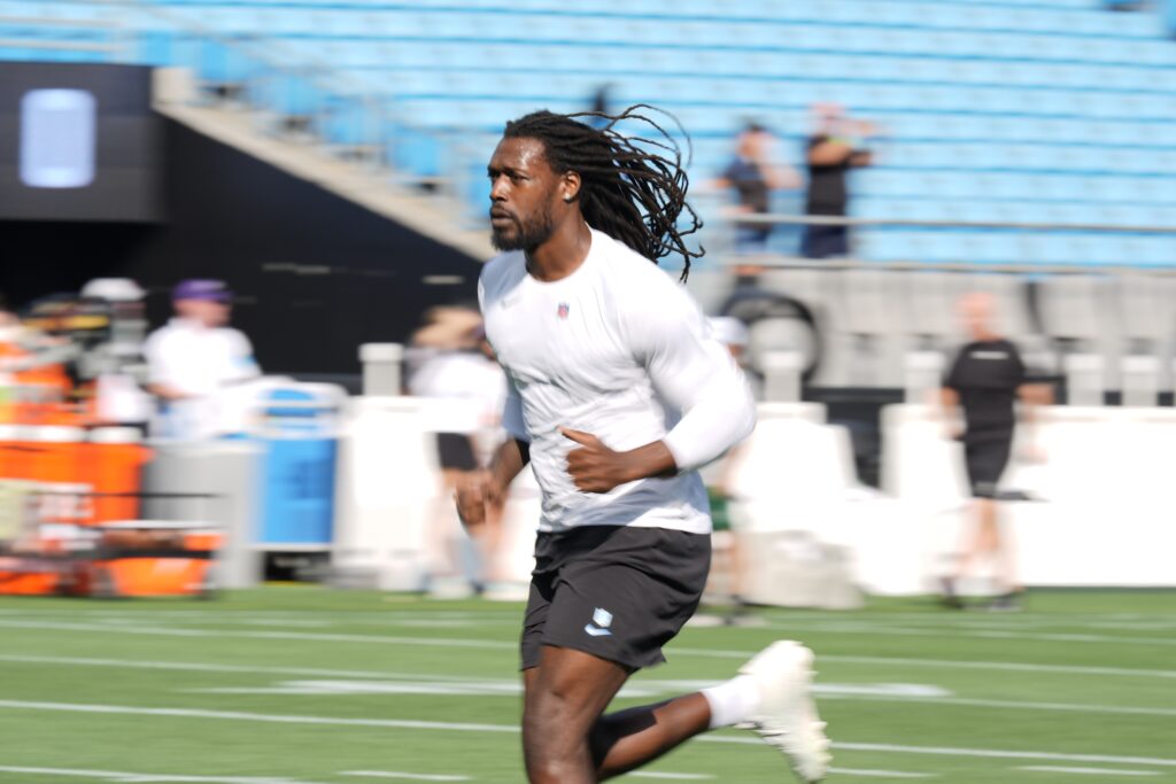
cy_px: 392
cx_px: 588
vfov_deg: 3.4
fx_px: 13068
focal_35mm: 400
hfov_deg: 5.2
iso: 125
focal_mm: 400
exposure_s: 1/80
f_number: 16
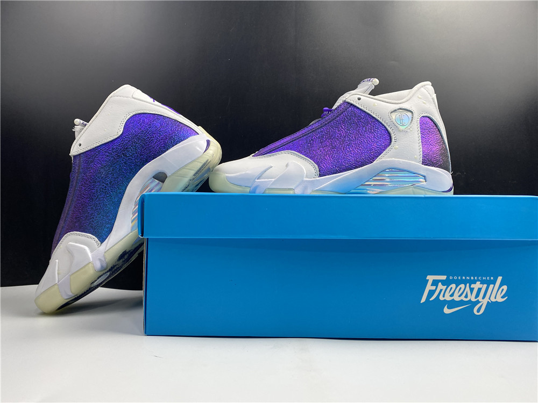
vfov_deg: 53.1
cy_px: 202
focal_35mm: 26
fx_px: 404
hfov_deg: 67.3
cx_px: 269
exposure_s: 1/121
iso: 80
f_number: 1.8
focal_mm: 4.25
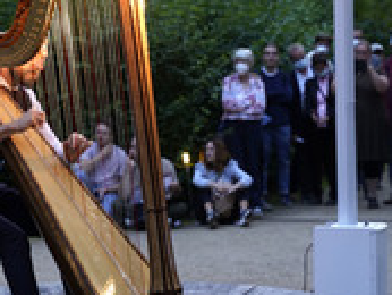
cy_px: 104
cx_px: 144
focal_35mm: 160
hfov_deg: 12.3
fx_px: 1813
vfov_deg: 9.3
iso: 640
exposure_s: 1/40
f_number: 4
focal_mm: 64
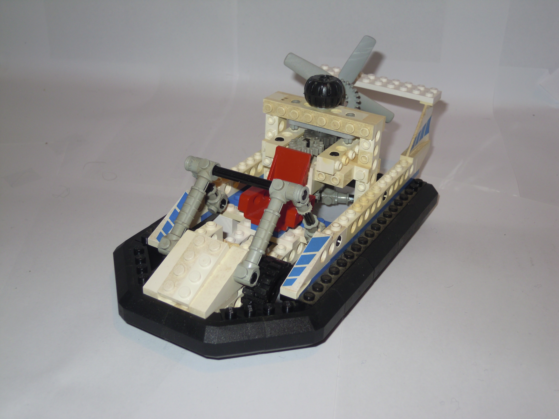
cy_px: 210
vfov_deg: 35.1
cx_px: 280
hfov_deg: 45.8
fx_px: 662
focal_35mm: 41
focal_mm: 7.3
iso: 100
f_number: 3.2
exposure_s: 1/30
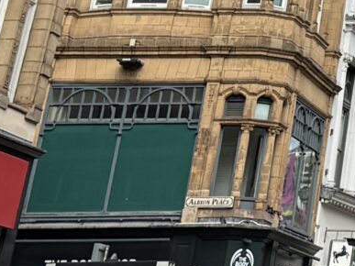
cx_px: 724
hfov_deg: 13.3
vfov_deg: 11.5
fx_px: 1302
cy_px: -16
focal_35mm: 127
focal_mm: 6.76
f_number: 1.78
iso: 80
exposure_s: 1/3953
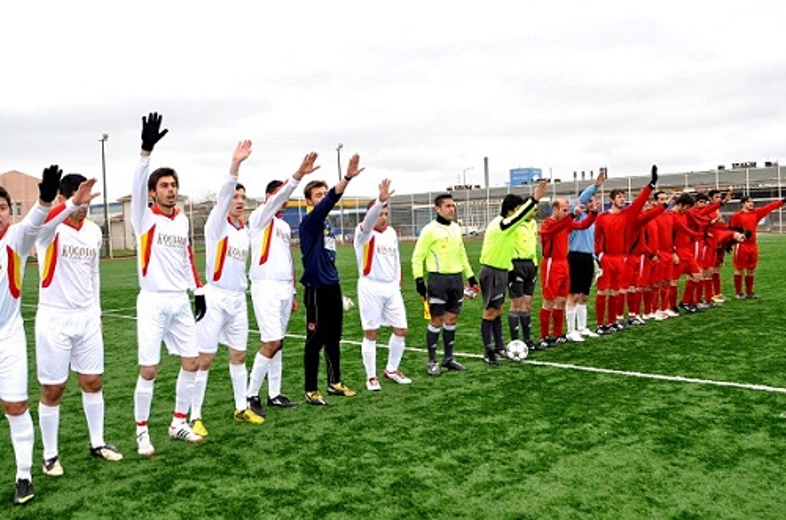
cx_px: 393
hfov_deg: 53.2
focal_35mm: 36
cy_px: 260
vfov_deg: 36.7
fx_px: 784
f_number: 2.8
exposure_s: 1/160
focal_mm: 24
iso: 400
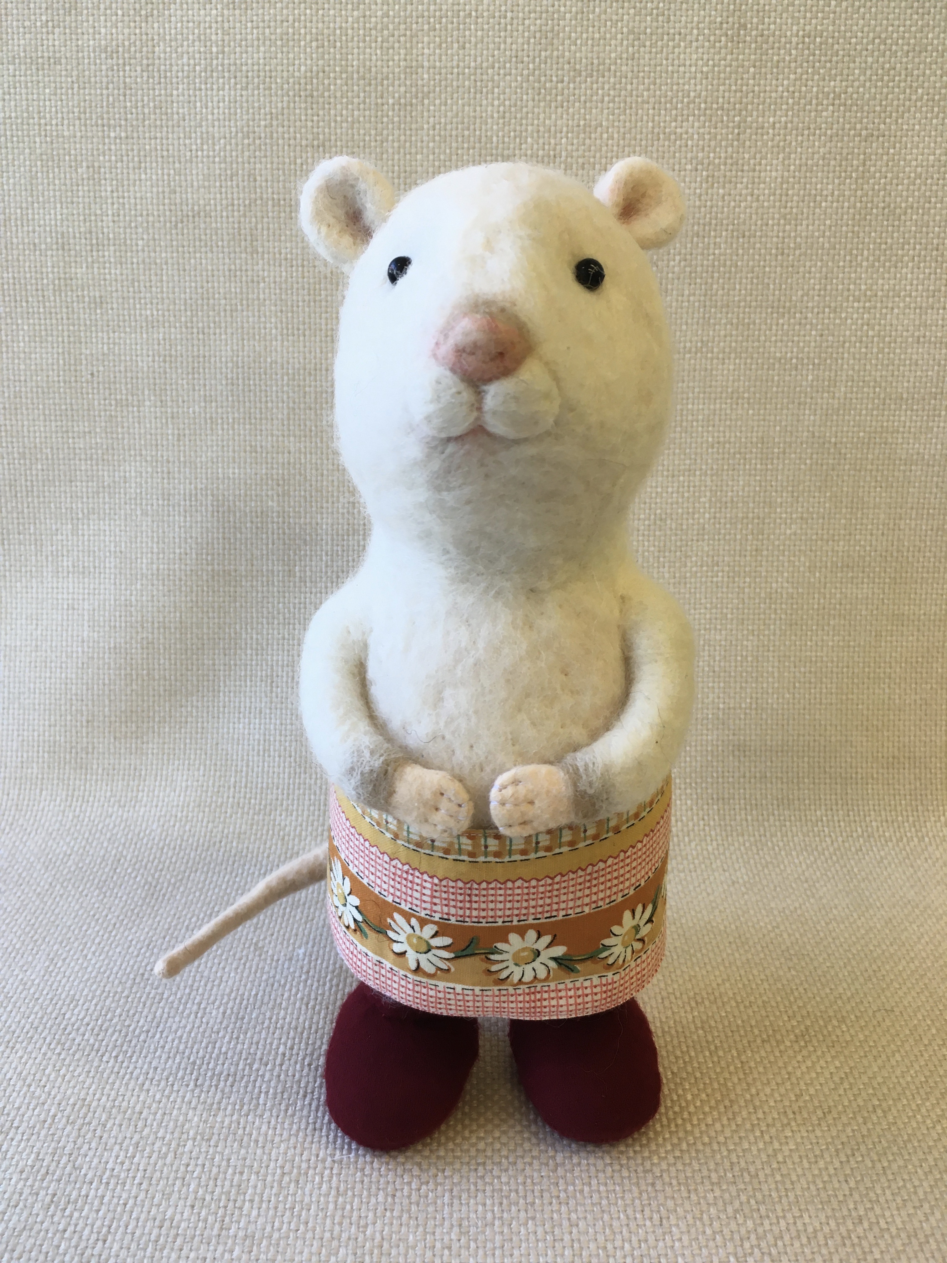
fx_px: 1058
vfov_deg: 61.7
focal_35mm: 29
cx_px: 474
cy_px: 632
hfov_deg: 48.2
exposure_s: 1/33
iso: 32
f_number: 2.2
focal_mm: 4.15
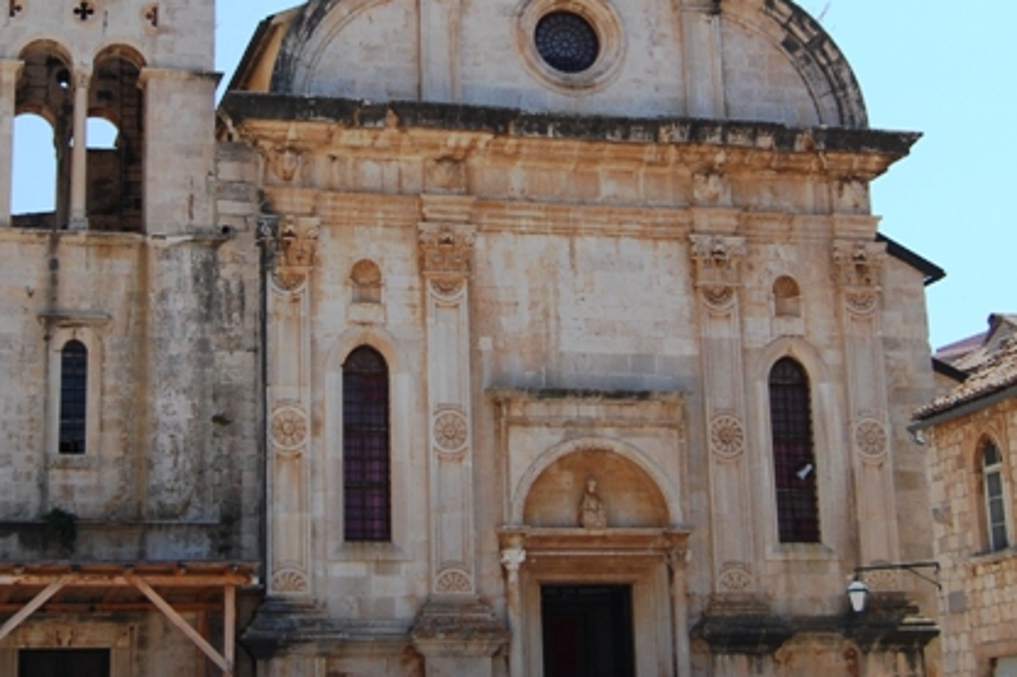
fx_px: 2118
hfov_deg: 27.0
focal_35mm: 75
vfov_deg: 18.0
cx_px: 447
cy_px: 154
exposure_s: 1/1250
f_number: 4
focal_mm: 26
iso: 200
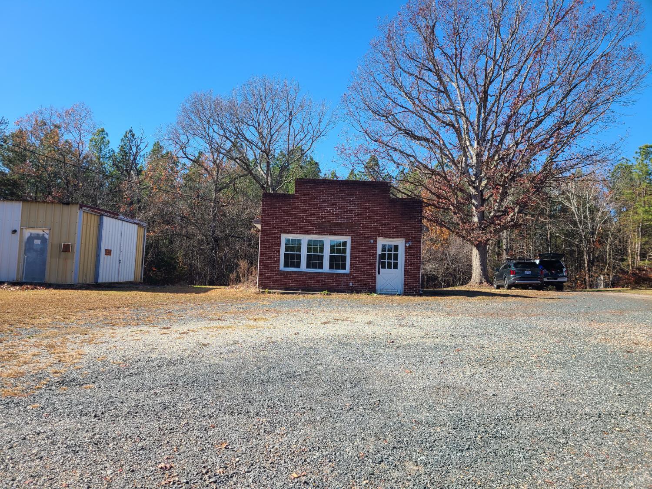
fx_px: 490
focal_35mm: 26
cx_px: 326
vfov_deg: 53.1
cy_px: 244
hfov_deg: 67.3
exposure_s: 1/1129
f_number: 1.8
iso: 40
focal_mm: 5.4
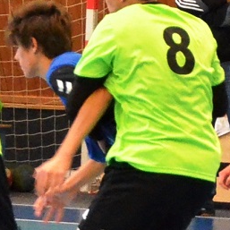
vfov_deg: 5.9
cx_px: 111
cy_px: 131
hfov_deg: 5.9
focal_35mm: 298
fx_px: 2240
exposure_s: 1/250
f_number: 5
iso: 4500
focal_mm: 50
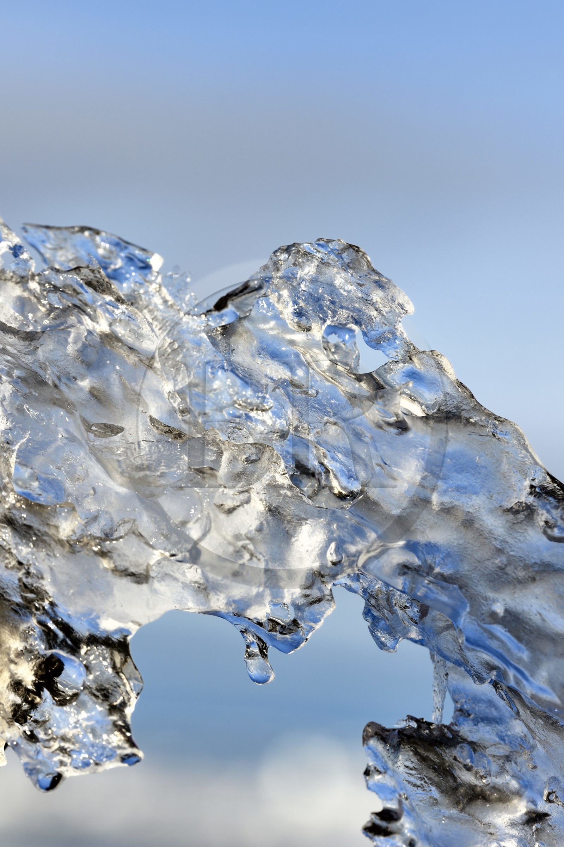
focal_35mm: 175
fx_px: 4116
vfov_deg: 11.8
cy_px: 424
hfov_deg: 7.8
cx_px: 282
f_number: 10
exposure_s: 1/400
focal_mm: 175
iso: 200
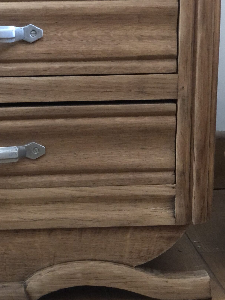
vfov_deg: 23.8
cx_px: 60
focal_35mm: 82
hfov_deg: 17.9
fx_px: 710
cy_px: 180
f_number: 2.4
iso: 250
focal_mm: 6
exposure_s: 1/8
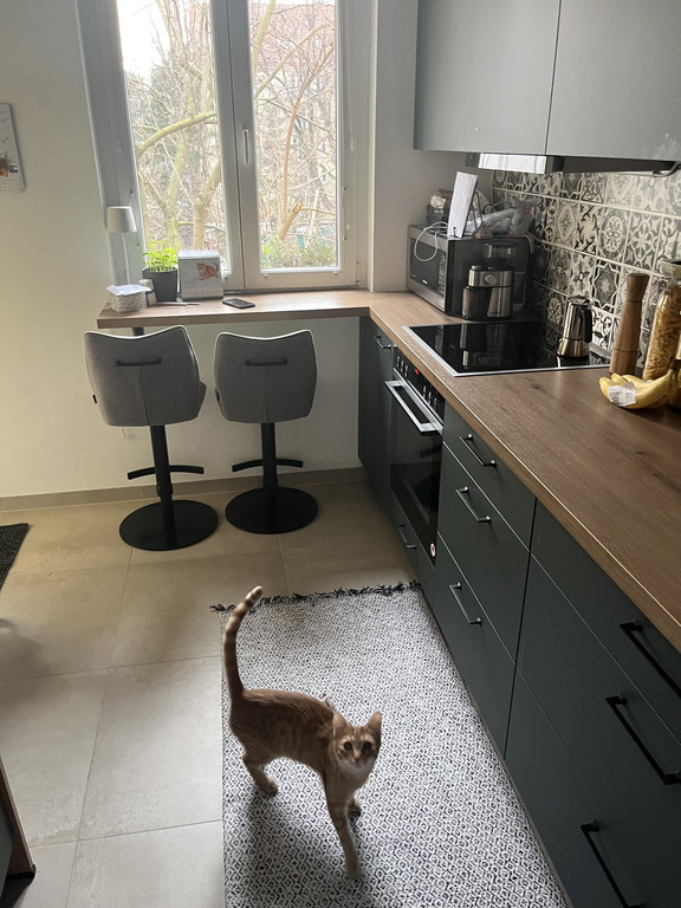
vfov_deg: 67.3
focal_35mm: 26
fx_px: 682
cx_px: 340
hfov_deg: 53.1
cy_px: 454
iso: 640
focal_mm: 5.1
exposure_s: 1/38
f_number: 1.6
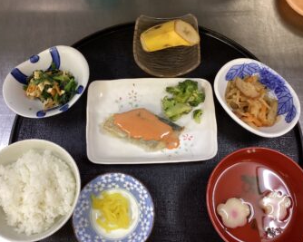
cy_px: 123
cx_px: 150
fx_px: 305
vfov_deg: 43.3
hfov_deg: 52.9
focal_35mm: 34
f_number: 2.4
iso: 160
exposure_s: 1/60
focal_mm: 3.3
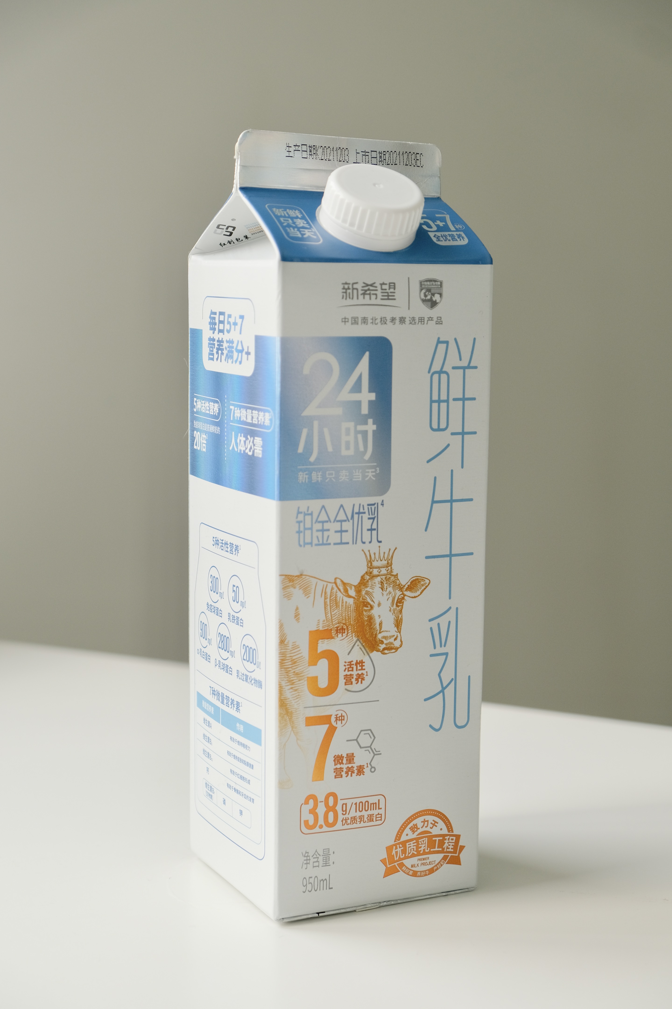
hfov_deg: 24.6
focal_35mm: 55
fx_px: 1540
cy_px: 504
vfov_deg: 36.2
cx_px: 336
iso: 320
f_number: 4.5
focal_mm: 36.6
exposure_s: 1/210
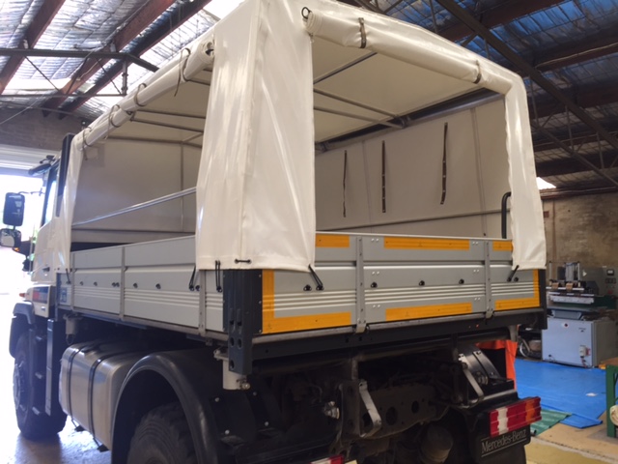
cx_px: 309
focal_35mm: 29
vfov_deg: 48.2
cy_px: 232
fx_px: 518
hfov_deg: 61.7
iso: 32
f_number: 2.2
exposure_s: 1/50
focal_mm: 4.15
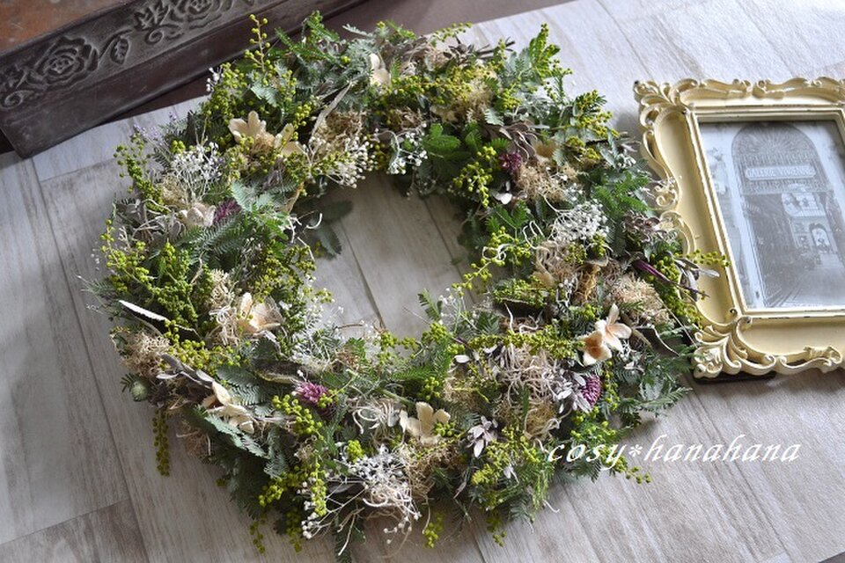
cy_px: 282
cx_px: 422
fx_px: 986
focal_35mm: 42
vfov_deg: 31.9
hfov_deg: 46.4
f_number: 4.5
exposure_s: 1/60
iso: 640
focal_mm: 28
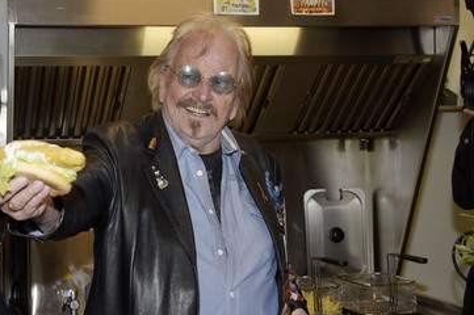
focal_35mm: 60
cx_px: 183
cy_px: 177
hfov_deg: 33.3
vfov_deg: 22.6
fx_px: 789
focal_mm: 48
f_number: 5.6
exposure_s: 1/250
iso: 500
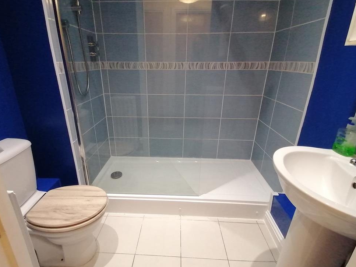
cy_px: 128
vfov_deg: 71.6
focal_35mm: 18
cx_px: 169
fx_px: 185
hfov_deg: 87.7
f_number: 2.4
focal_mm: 2.7
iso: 200
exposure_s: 1/33.3
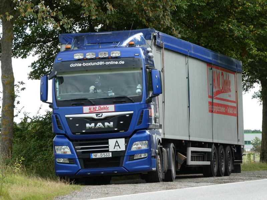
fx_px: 1427
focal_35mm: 185
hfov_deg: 10.7
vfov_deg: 8.0
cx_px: 134
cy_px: 100
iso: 80
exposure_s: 1/125
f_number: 5.6
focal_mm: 33.2
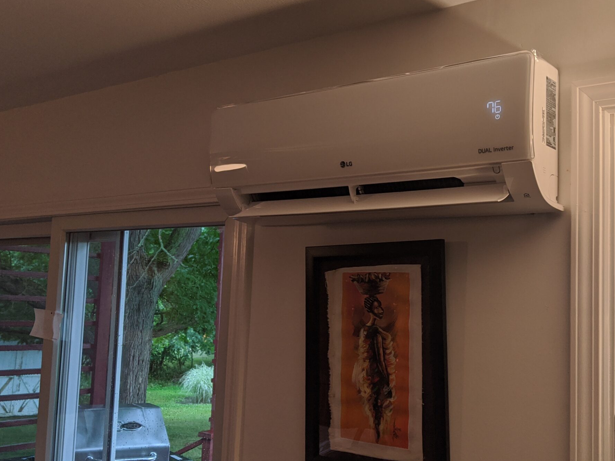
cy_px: 231
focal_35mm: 39
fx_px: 693
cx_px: 371
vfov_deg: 36.8
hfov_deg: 47.6
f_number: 1.8
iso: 71
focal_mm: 4.44
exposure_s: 1/120
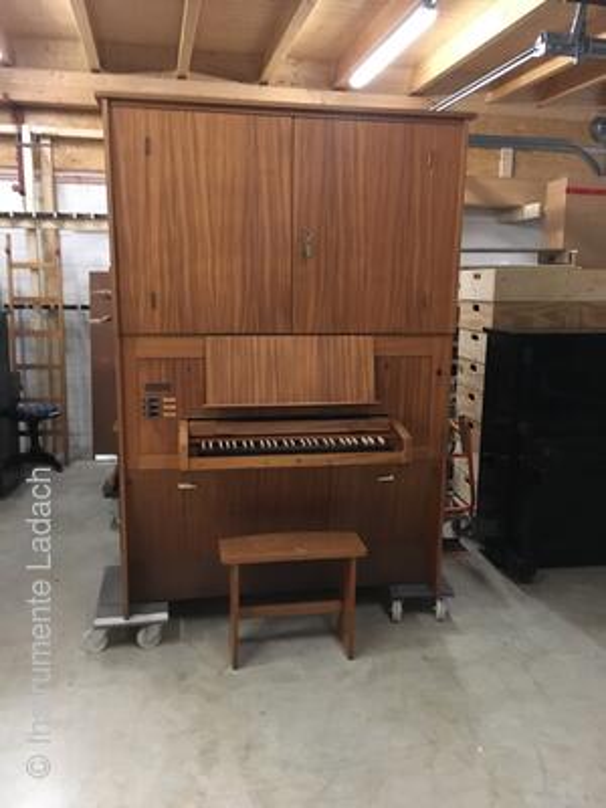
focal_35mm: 29
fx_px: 677
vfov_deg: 61.7
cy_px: 404
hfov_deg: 48.2
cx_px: 303
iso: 320
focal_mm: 4.15
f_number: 2.2
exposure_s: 1/17
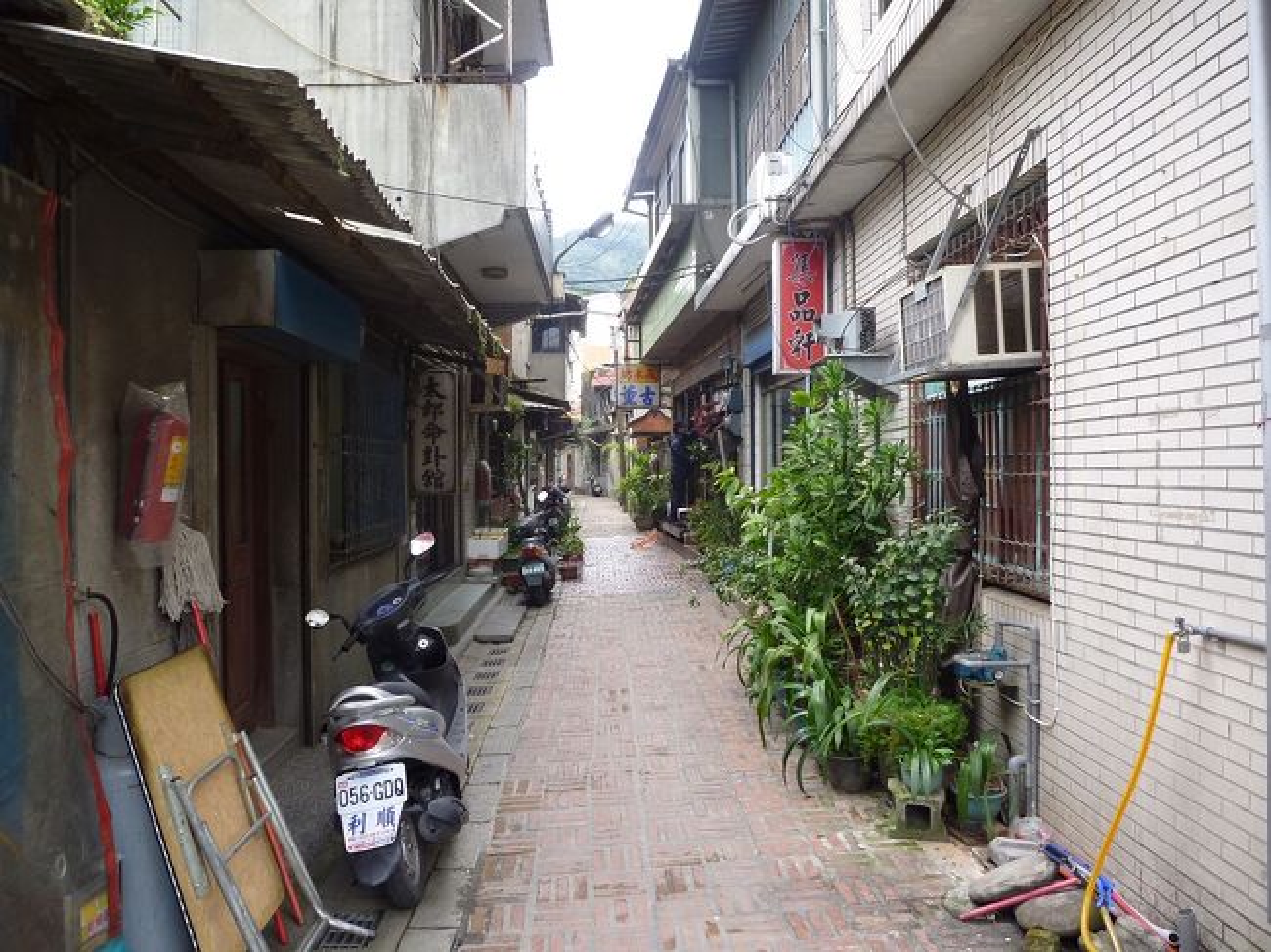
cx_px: 636
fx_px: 918
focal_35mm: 25
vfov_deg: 54.8
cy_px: 476
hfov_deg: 69.4
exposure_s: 1/100
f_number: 2.8
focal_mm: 4.5
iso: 80
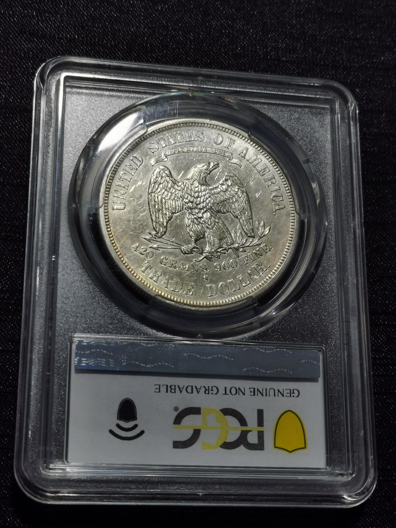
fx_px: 946
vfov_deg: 31.2
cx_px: 198
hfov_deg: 23.7
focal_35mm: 62
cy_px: 264
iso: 50
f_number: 1.8
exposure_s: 1/215
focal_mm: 5.58
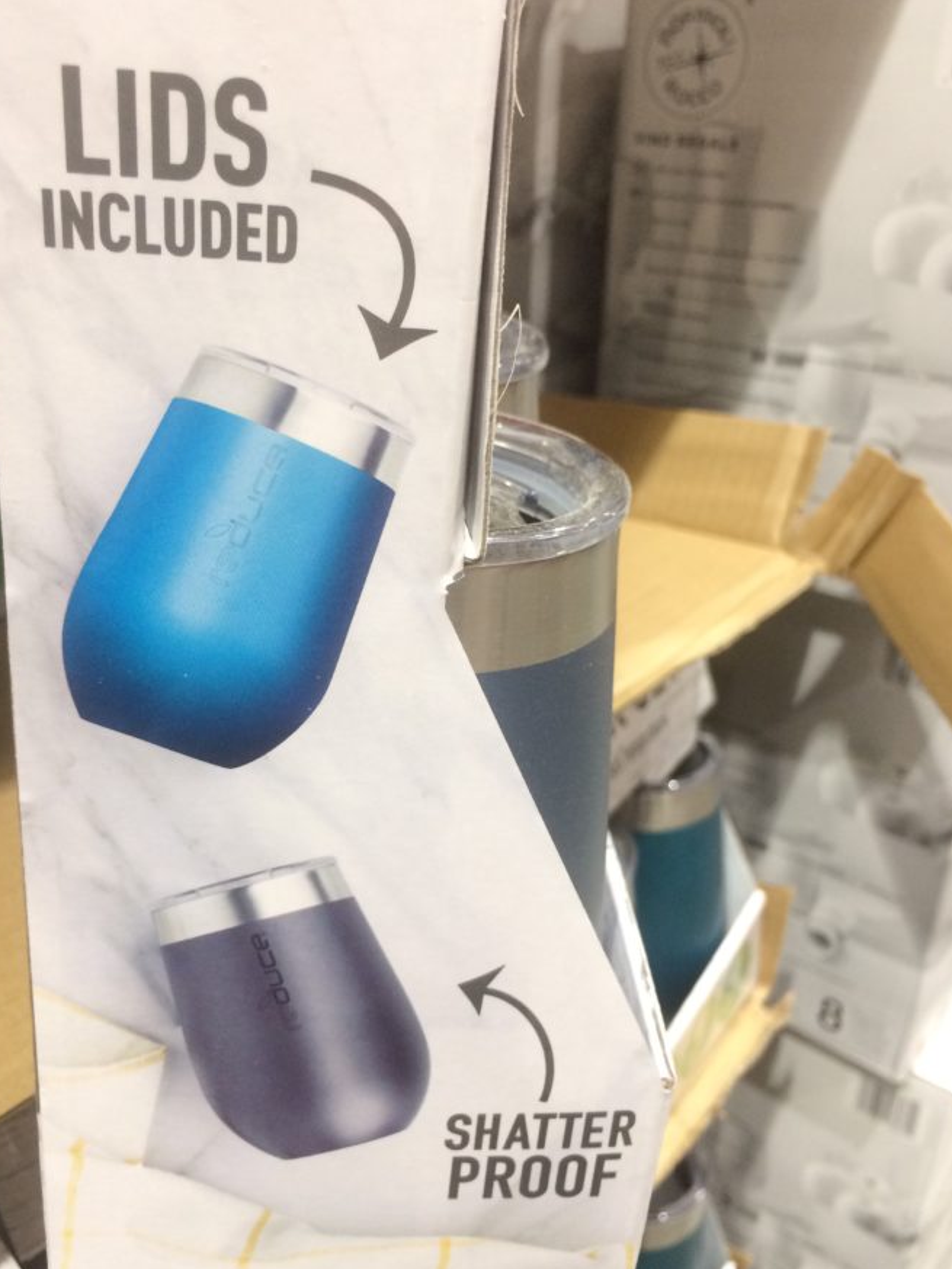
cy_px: 647
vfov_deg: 53.9
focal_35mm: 34
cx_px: 427
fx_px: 1246
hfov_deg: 41.8
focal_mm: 4.15
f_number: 2.2
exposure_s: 1/30
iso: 125
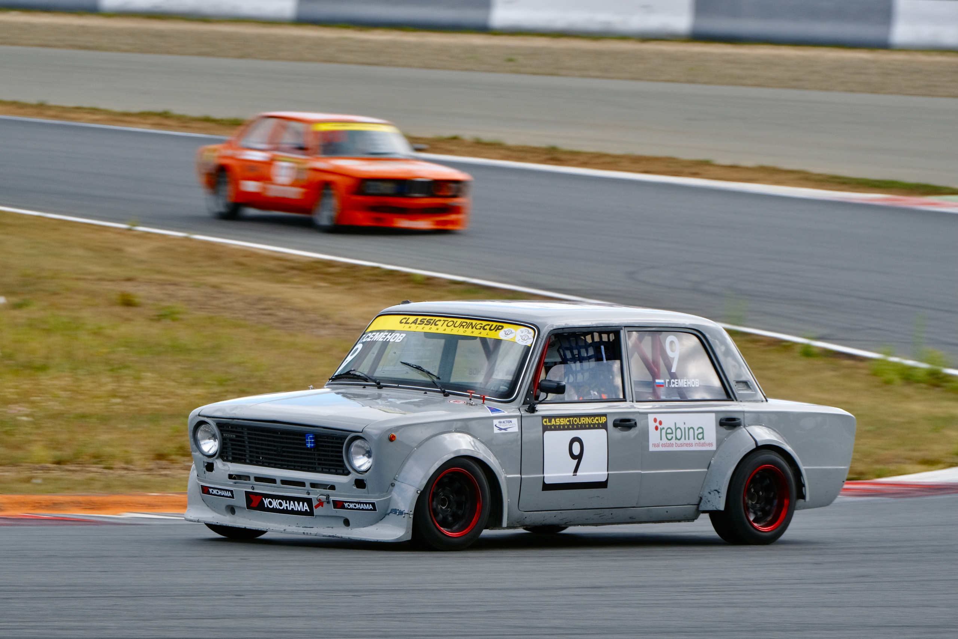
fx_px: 7105
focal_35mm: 267
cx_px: 479
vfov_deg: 5.1
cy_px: 320
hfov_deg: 7.7
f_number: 8
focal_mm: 177.9
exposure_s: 1/250
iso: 160
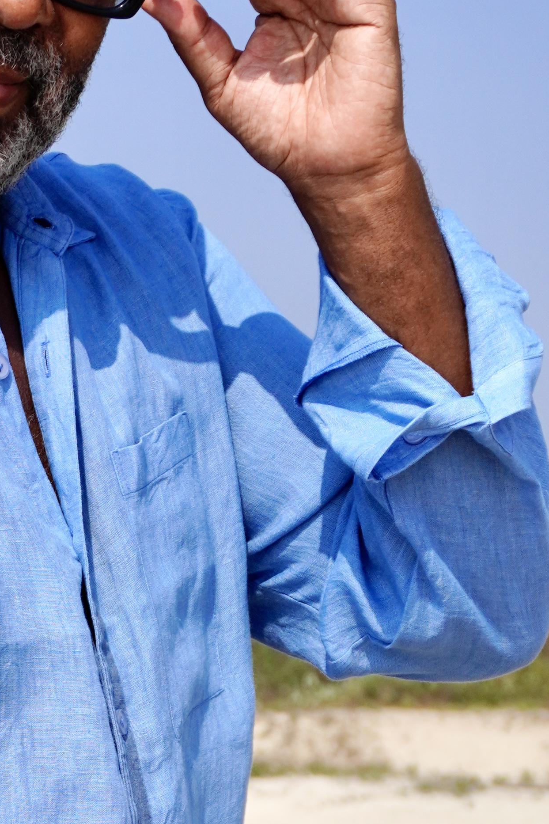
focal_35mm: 150
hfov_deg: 9.1
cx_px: -44
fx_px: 3423
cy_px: 922
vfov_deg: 13.4
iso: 100
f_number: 5.6
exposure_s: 1/1250
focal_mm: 31
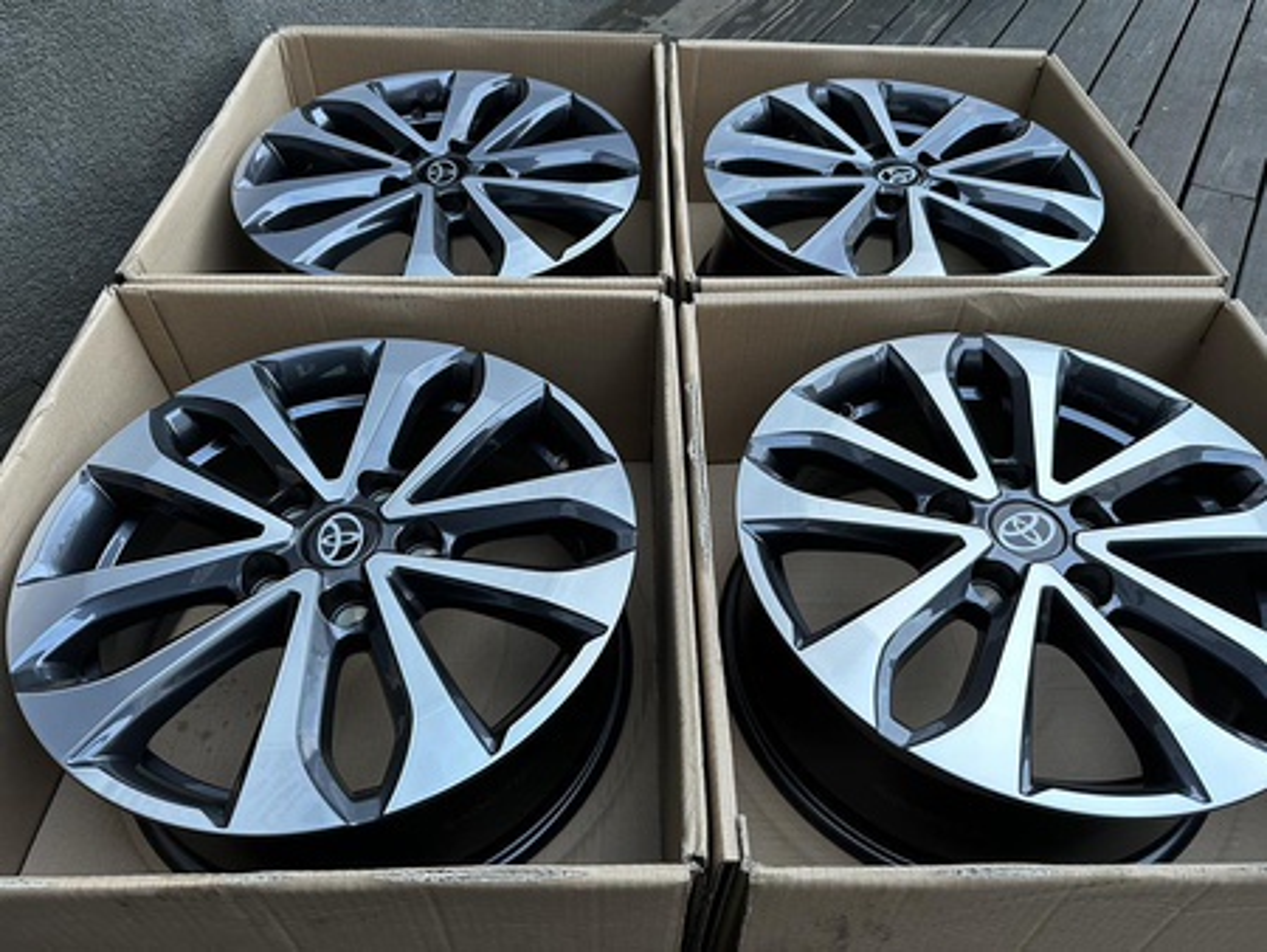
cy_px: 476
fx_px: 879
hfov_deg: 71.6
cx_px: 634
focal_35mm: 24
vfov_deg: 56.9
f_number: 1.78
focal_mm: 6.86
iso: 250
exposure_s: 1/121
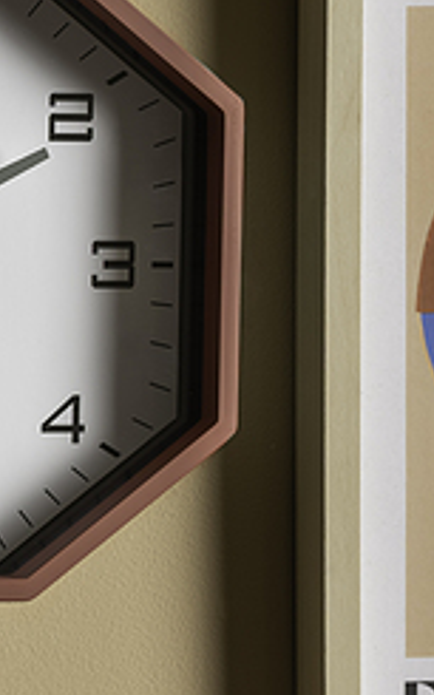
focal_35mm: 594
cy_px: 430
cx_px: -261
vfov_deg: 3.5
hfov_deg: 2.2
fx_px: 11248
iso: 31
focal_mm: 165
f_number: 7.1
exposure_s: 1/125
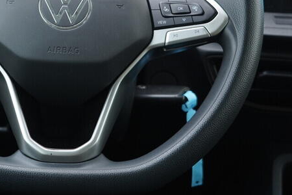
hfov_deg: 24.3
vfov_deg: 16.4
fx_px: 665
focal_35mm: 82
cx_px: 47
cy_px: 18
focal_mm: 24
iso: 250
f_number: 2.8
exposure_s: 1/40
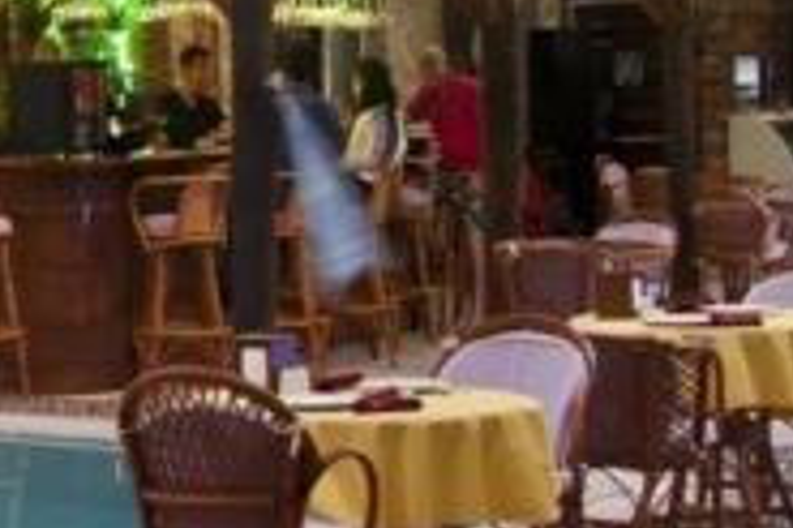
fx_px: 2575
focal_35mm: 117
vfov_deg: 11.5
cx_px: -347
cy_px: -45
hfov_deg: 16.2
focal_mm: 18
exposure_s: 1/4
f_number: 5
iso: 200
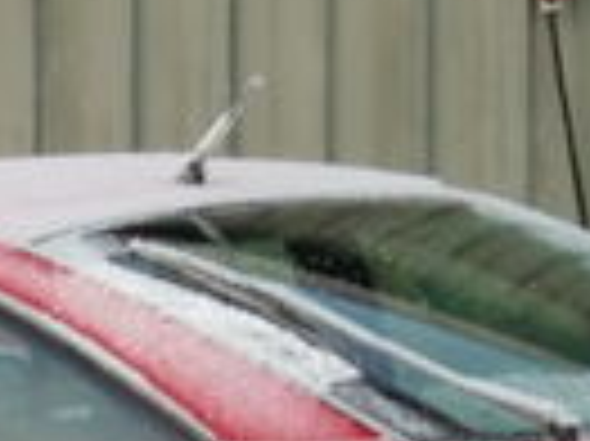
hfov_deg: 5.3
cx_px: -41
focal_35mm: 371
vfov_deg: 4.0
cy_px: 720
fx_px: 6318
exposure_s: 1/60
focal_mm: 13.6
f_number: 4.6
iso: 400
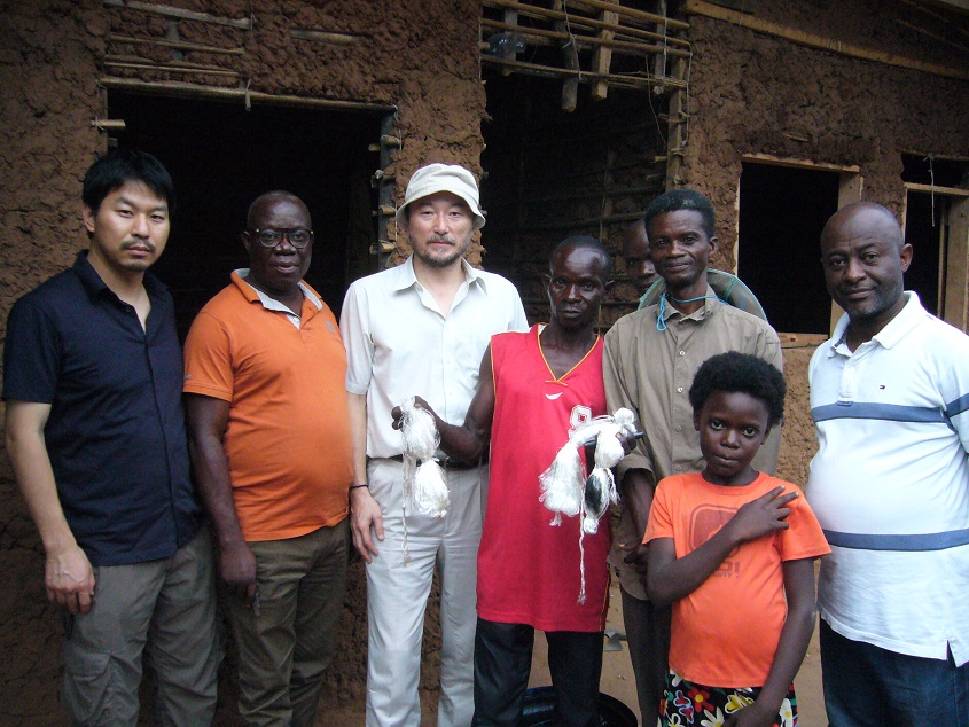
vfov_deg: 40.7
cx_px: 484
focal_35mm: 35
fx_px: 980
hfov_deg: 52.6
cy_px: 364
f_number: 2.8
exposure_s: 1/60
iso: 400
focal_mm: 5.8
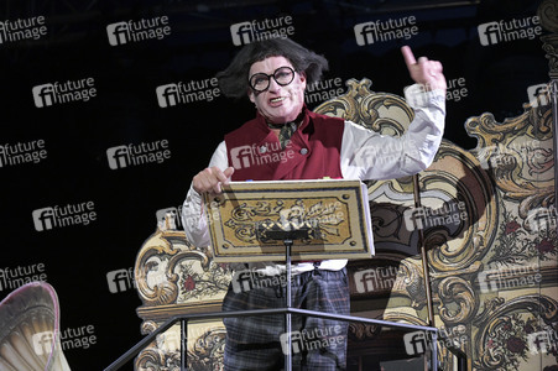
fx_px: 2633
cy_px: 186
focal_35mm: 170
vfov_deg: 8.1
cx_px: 279
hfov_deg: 12.1
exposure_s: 1/250
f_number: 5
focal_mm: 170
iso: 3200
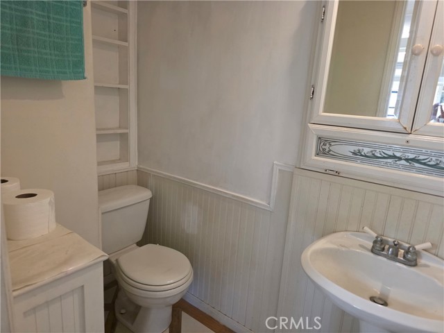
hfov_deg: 73.9
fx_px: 295
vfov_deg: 58.9
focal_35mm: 23
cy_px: 166
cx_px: 222
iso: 800
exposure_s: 1/120
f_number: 1.7
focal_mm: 6.3
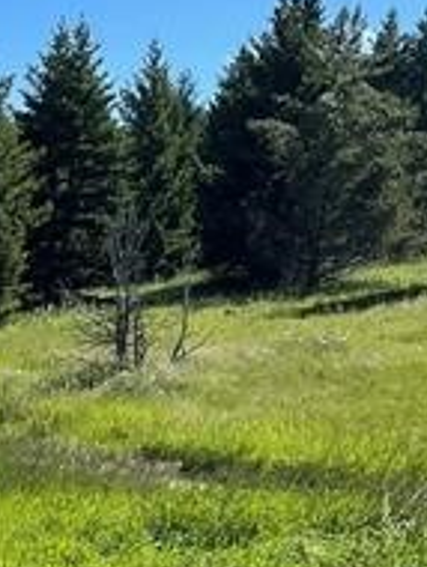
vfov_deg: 17.5
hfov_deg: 13.7
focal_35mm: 101
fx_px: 1657
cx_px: -227
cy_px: 850
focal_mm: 5.1
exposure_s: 1/2203
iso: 32
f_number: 1.6
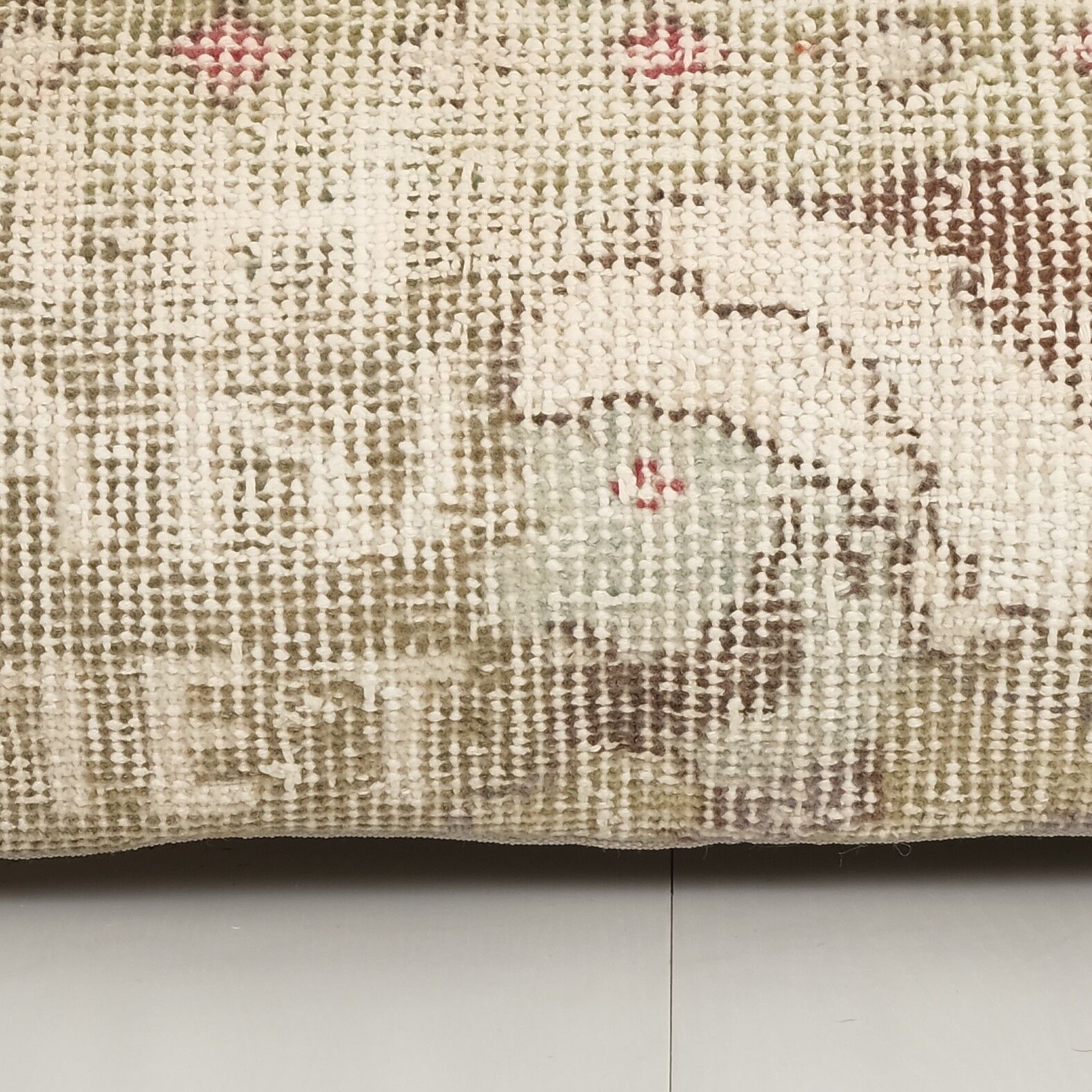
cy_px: 345
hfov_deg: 10.6
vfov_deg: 10.6
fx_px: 5853
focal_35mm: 164
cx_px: 785
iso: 80
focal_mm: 32.9
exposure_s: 1/160
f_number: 14
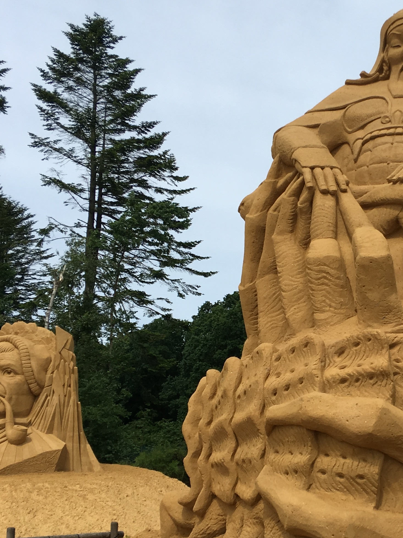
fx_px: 931
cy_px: 330
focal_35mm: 60
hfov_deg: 23.8
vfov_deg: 32.1
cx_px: 354
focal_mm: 4.15
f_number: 2.2
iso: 25
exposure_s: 1/1789
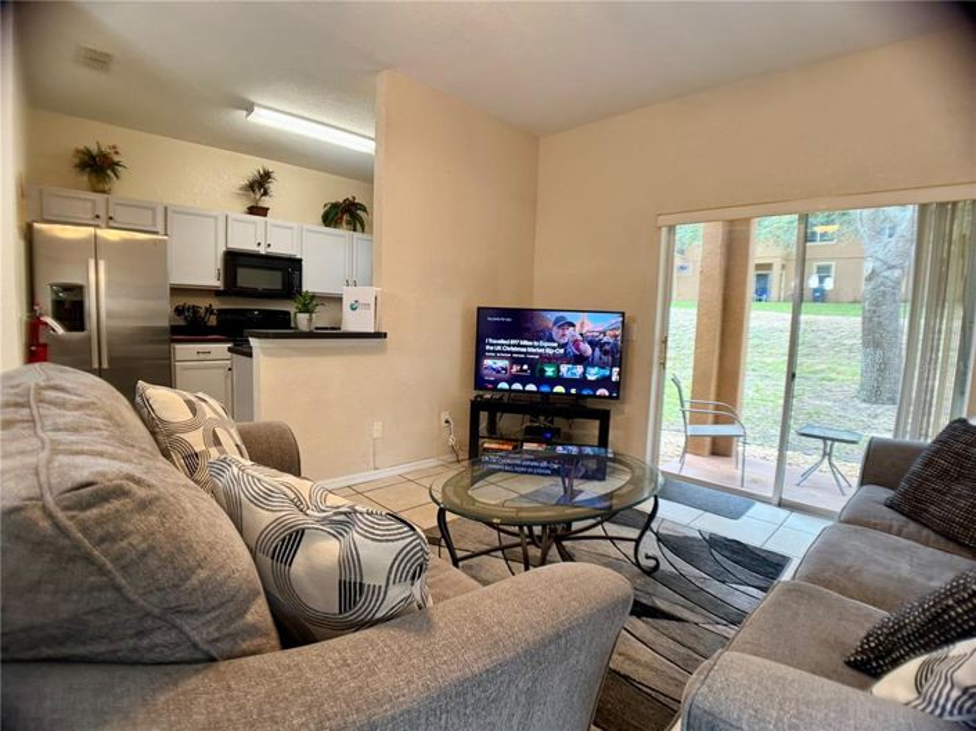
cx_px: 488
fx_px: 676
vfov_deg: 56.8
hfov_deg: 71.6
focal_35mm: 24
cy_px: 366
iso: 250
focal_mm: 6.76
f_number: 1.78
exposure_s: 1/60
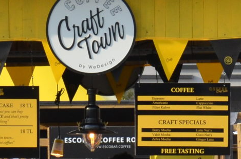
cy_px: 211
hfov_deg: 4.8
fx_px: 2847
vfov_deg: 3.2
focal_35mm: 426
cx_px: 246
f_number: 9
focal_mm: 52
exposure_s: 1/320
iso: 500
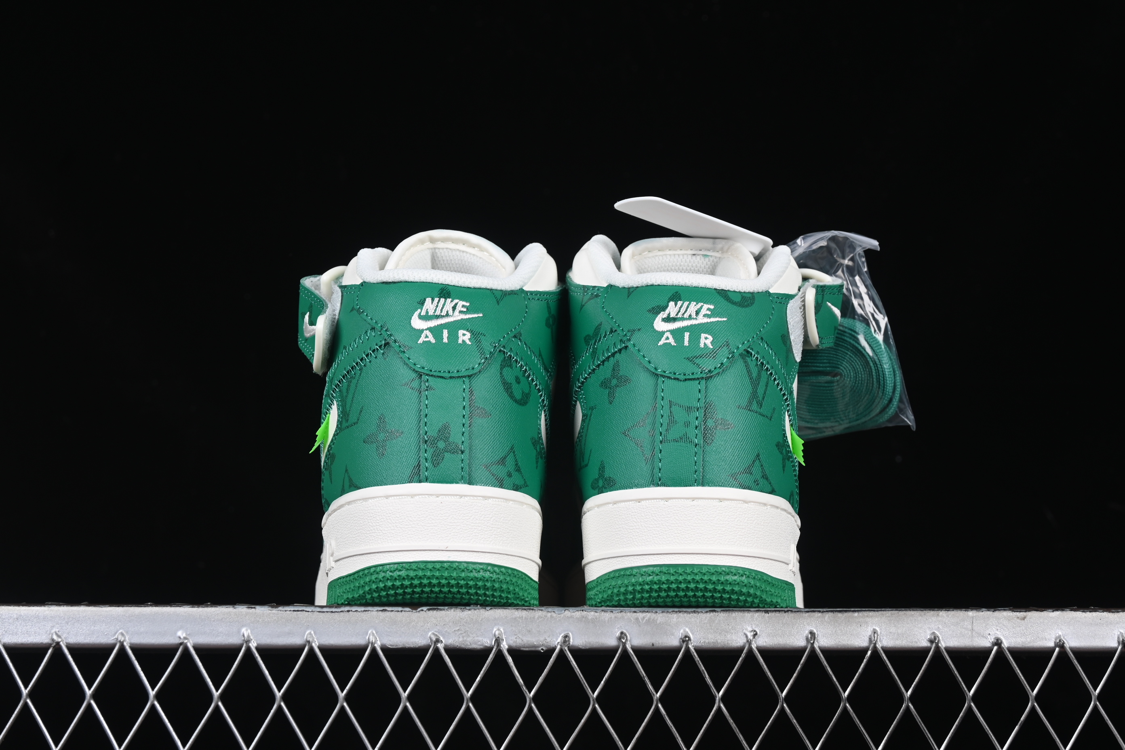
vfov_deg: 18.2
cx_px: 562
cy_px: 375
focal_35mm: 75
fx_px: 2344
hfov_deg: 27.0
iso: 160
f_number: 8
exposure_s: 1/80
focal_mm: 50
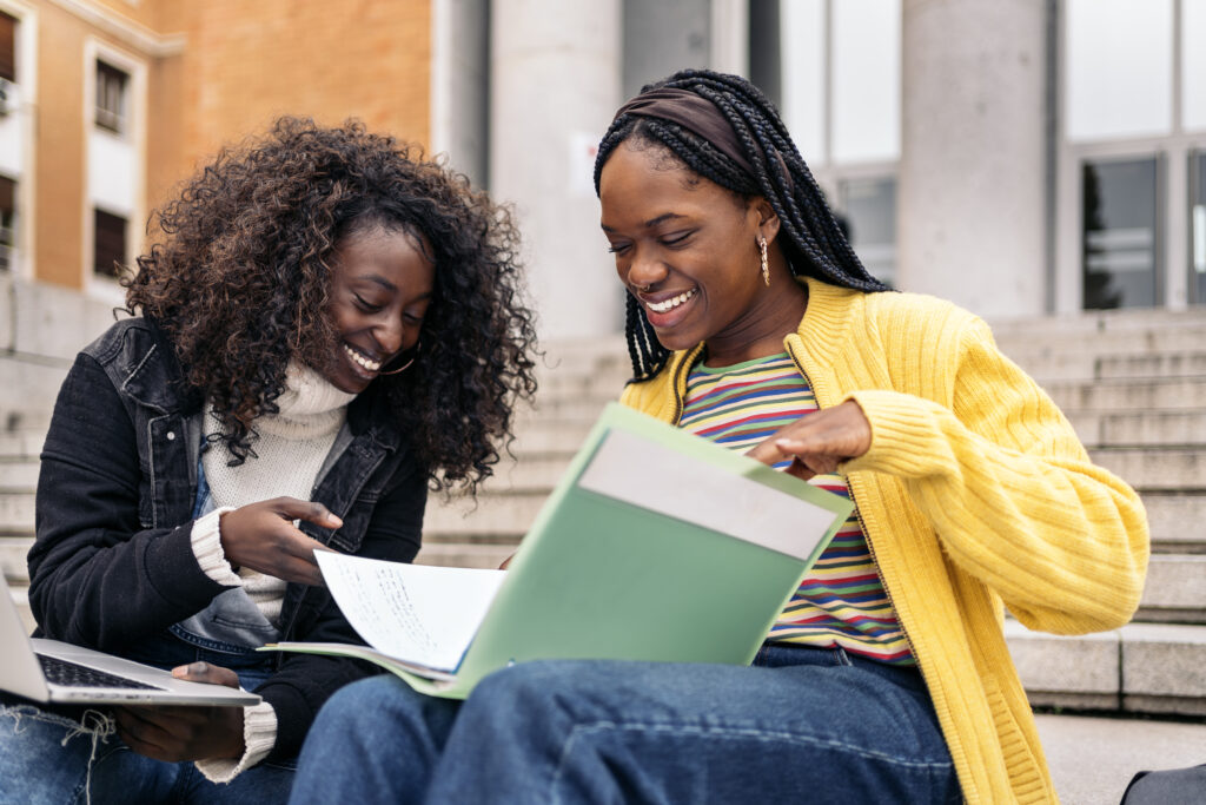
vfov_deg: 37.9
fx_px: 1173
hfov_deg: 54.4
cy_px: 402
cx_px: 603
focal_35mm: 35
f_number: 1.8
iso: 100
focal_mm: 35
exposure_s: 1/500
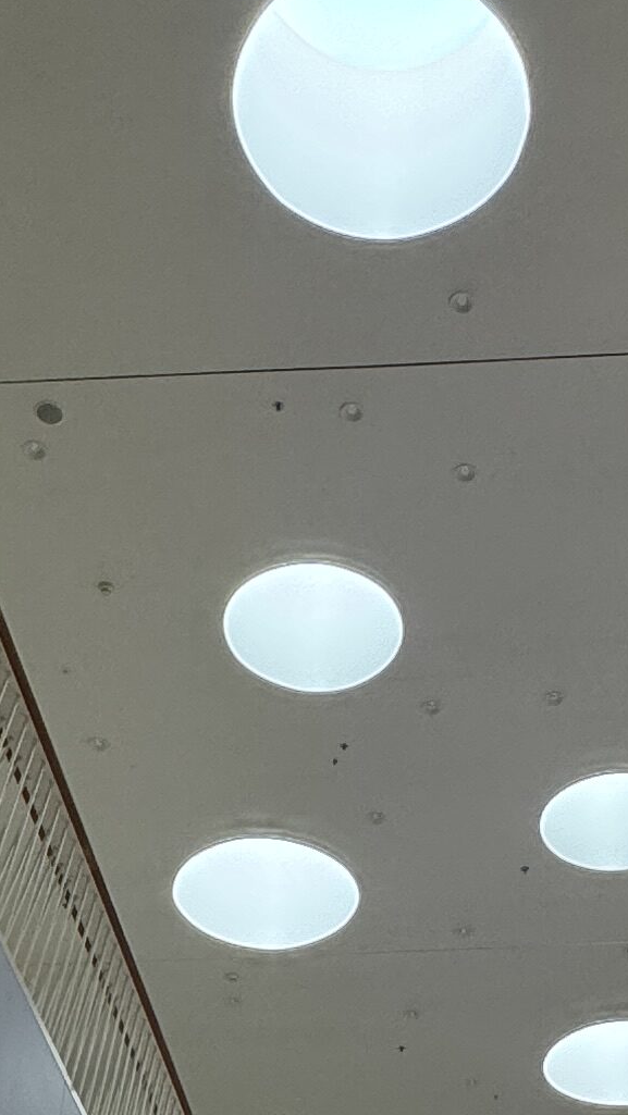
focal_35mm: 60
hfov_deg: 19.9
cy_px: 871
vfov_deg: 34.0
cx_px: 477
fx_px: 1775
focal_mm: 2.22
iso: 160
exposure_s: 1/100
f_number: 2.2
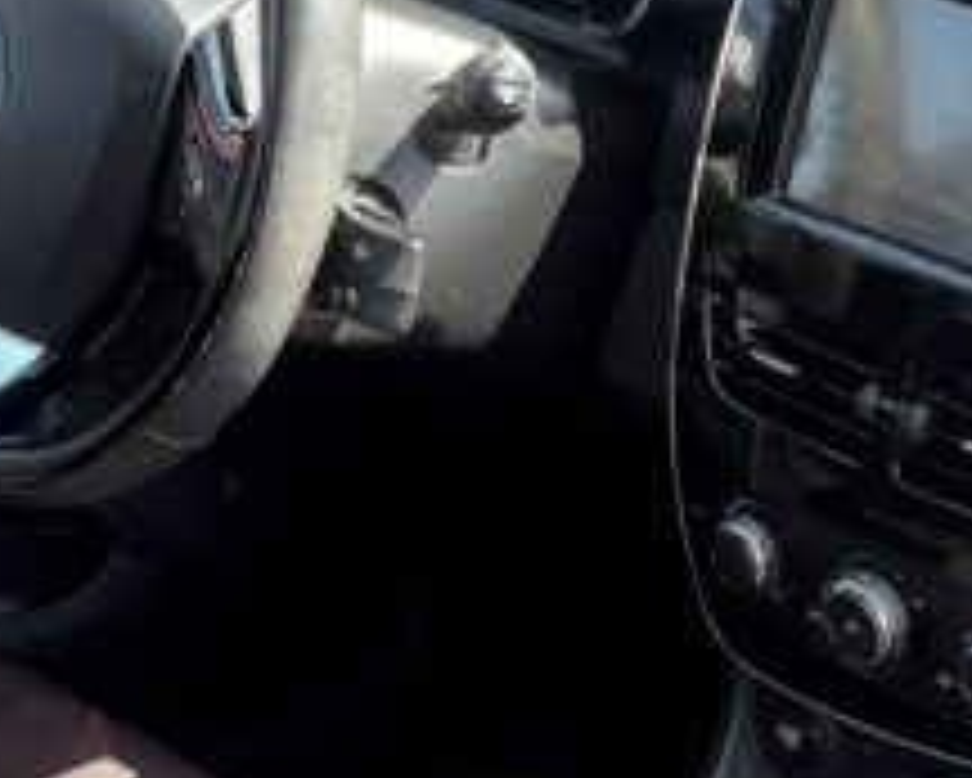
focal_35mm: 94
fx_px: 2705
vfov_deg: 15.9
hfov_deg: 20.1
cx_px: 792
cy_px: 881
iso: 40
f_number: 1.6
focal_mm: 5.1
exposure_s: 1/122
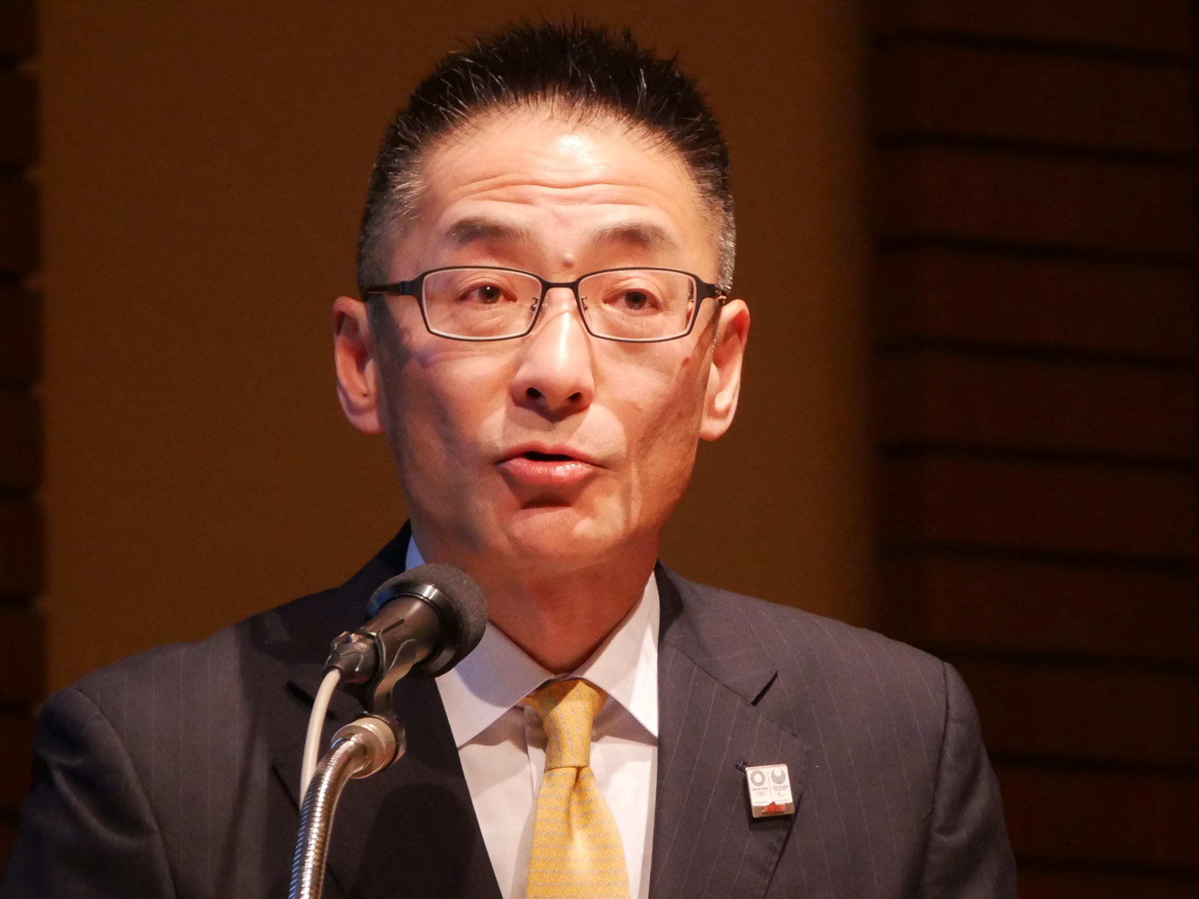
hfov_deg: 3.6
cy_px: 450
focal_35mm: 546
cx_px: 600
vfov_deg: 2.7
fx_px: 18912
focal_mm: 175
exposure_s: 1/100
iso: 3200
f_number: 5.6
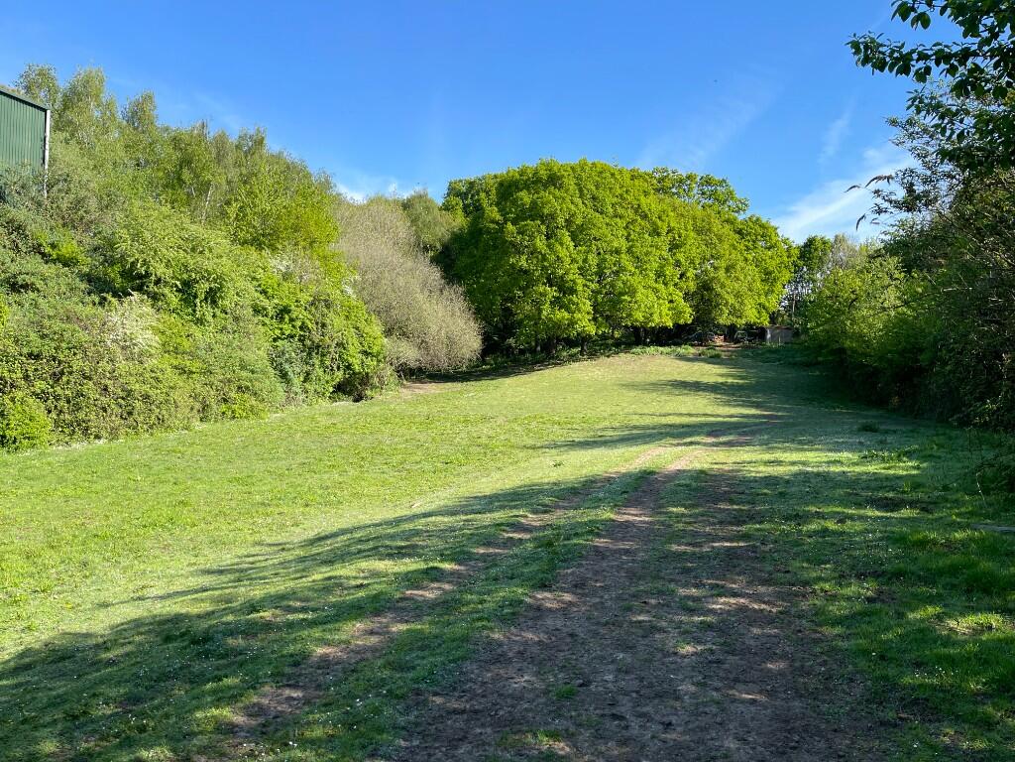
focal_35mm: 25
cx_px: 508
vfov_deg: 54.9
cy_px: 381
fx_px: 733
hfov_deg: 69.4
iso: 32
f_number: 1.6
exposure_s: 1/1439
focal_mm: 5.1
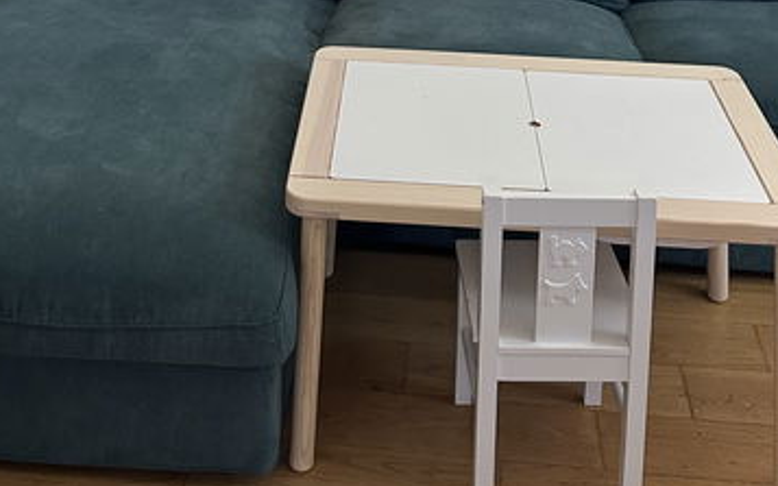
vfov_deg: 19.3
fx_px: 1208
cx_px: 316
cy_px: -285
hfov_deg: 35.6
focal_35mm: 57
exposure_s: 1/114
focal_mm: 6.86
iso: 250
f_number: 1.78
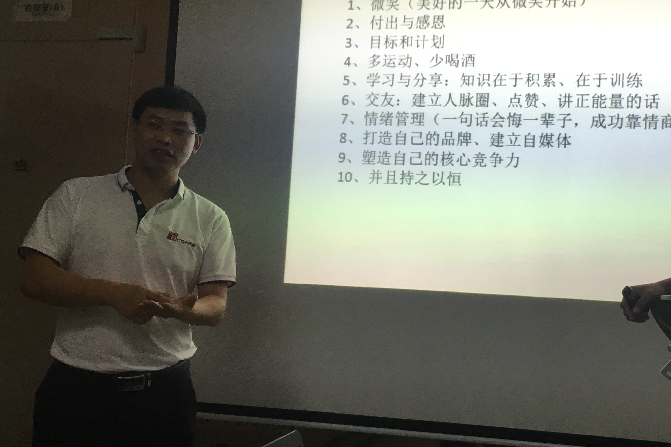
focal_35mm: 46
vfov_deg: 29.2
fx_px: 857
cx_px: 490
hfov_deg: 41.7
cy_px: 211
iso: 32
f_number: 2.2
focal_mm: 4.15
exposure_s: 1/33
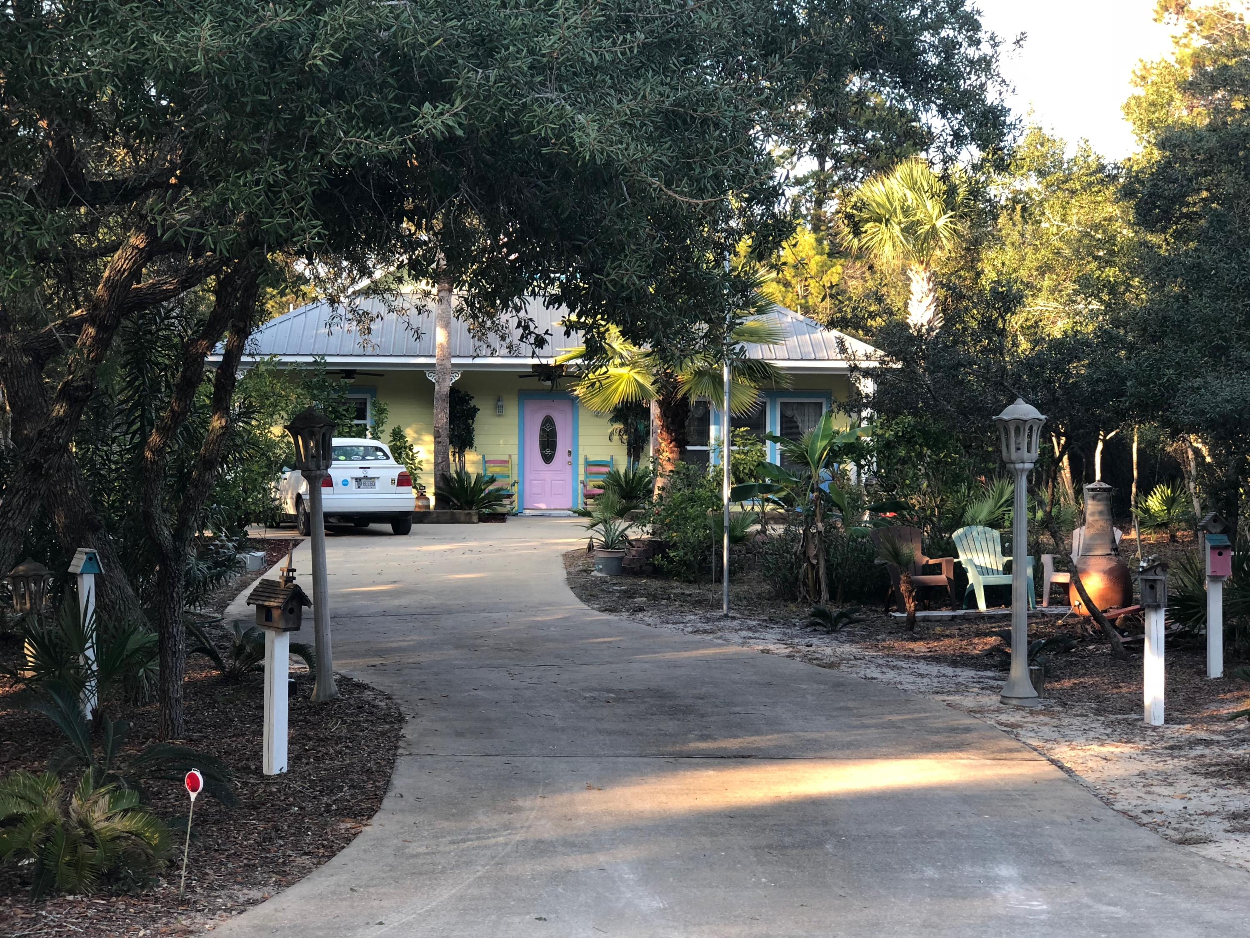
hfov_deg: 33.8
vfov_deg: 25.7
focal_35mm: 57
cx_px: 625
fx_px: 2058
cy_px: 469
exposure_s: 1/60
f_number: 2.8
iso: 25
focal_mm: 6.6
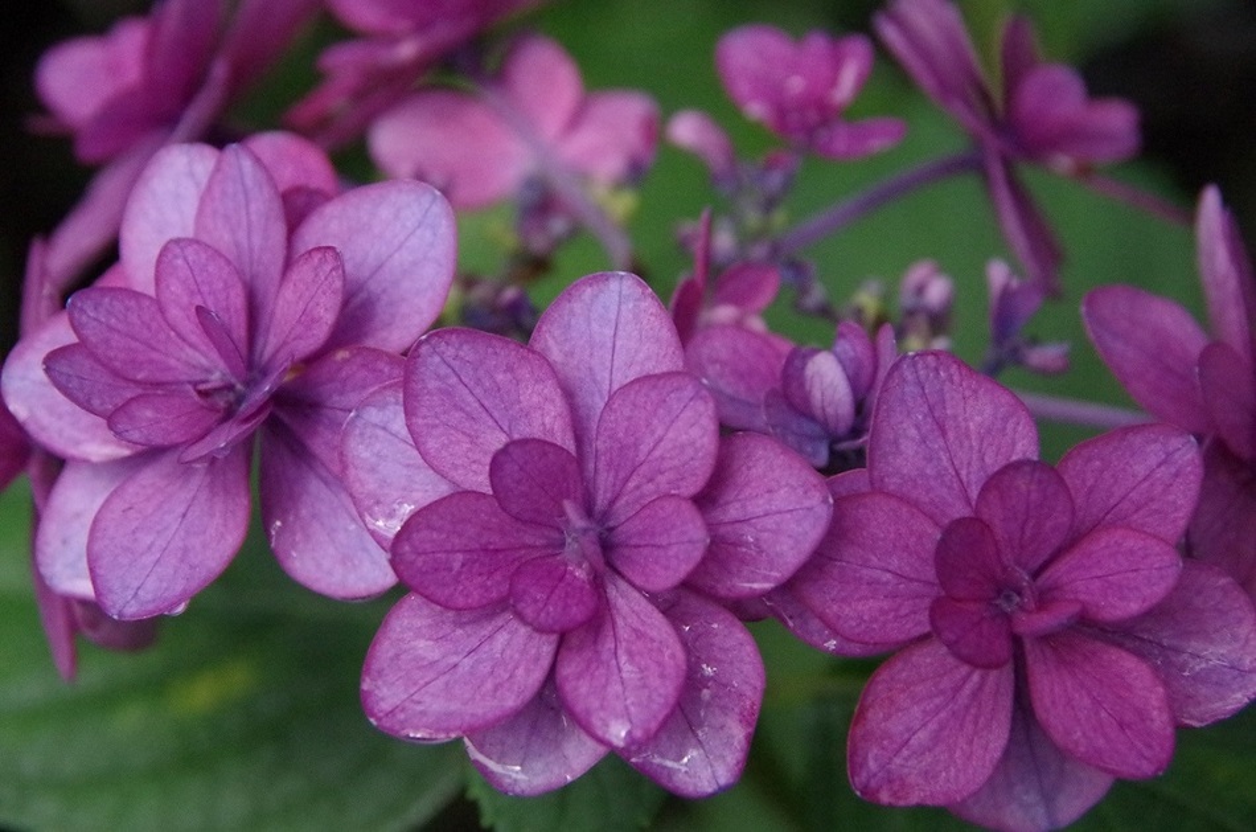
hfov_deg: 10.2
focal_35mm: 202
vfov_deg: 6.8
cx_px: 628
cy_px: 416
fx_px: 7032
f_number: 8
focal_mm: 135
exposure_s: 1/3200
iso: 6400
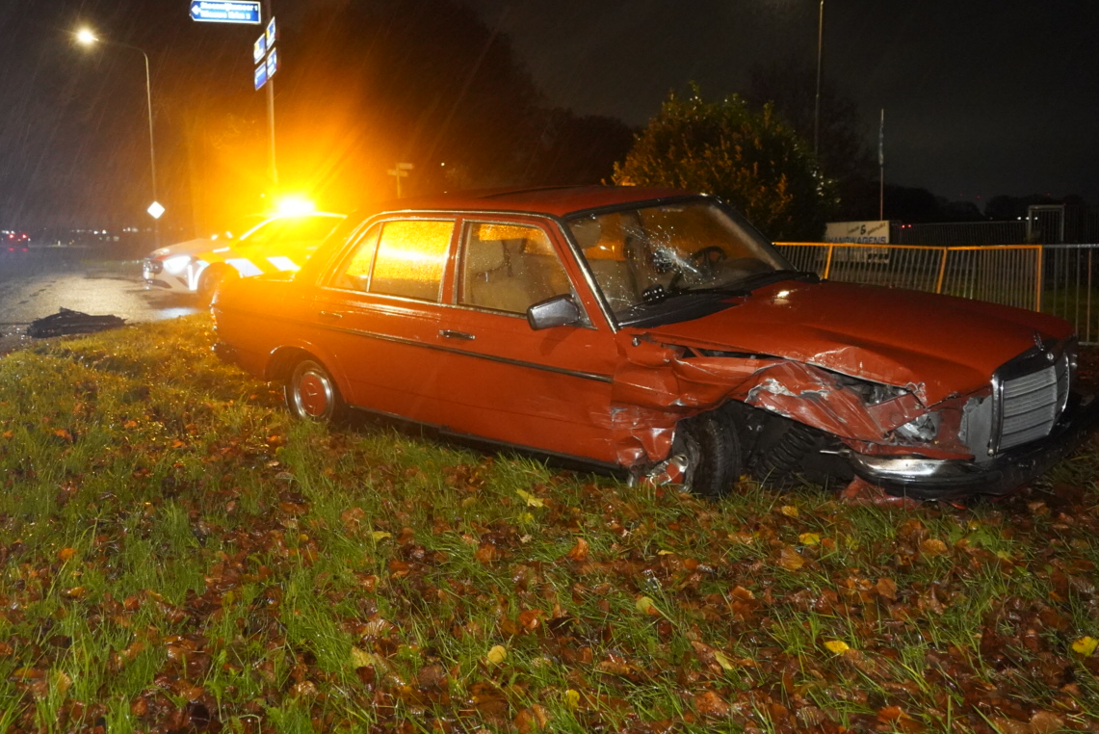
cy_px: 307
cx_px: 487
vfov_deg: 38.8
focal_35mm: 34
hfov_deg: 55.6
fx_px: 1038
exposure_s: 1/40
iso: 12800
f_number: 3.5
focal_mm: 24
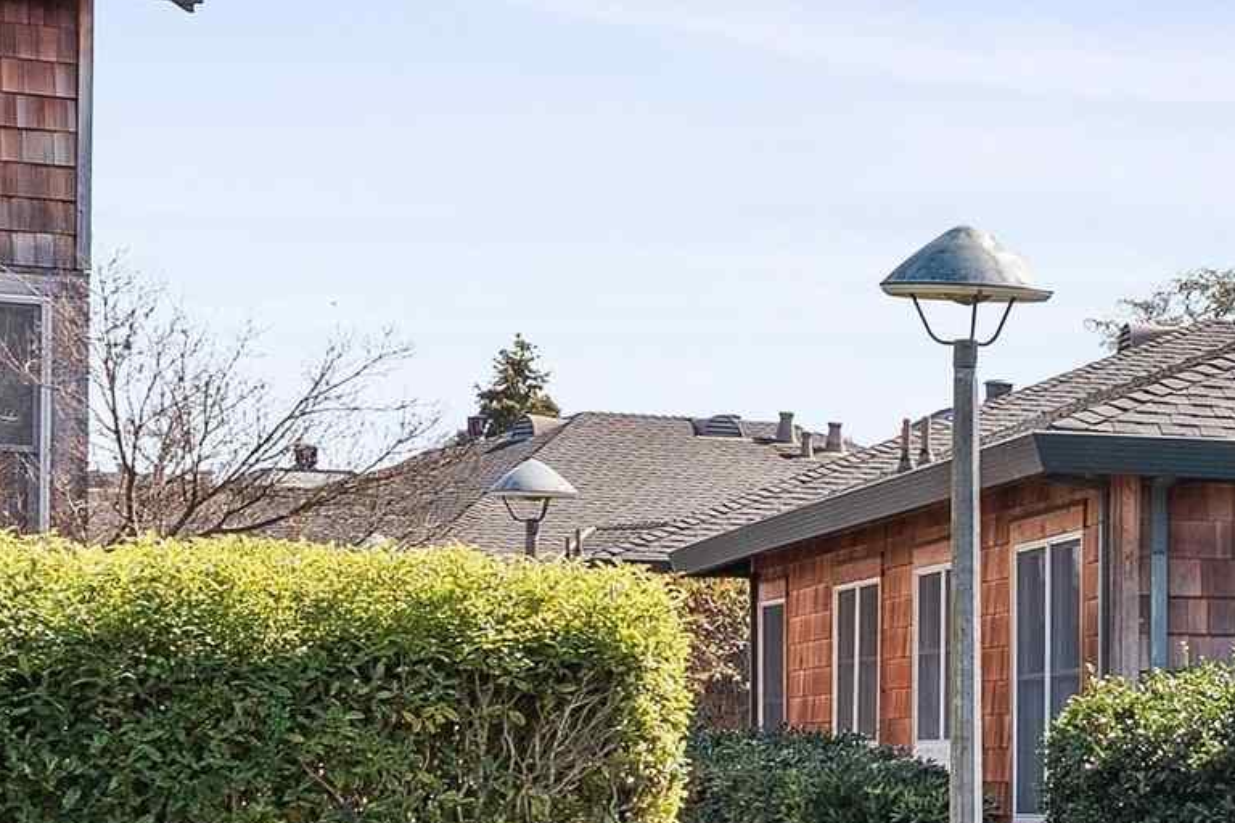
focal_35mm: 144
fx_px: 4940
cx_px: 1999
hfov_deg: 13.2
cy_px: 564
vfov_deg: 9.5
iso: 250
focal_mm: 24
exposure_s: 1/1000
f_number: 7.1
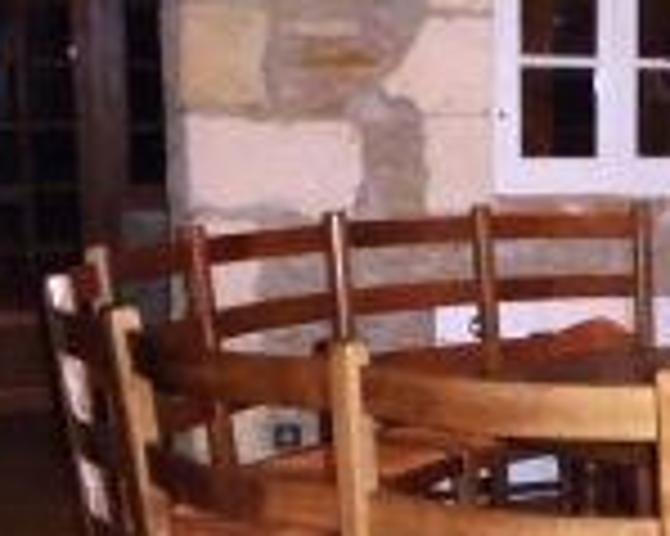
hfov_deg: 21.1
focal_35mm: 82
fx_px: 1625
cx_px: 877
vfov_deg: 18.6
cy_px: 360
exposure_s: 1/30
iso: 640
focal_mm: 5
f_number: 3.5
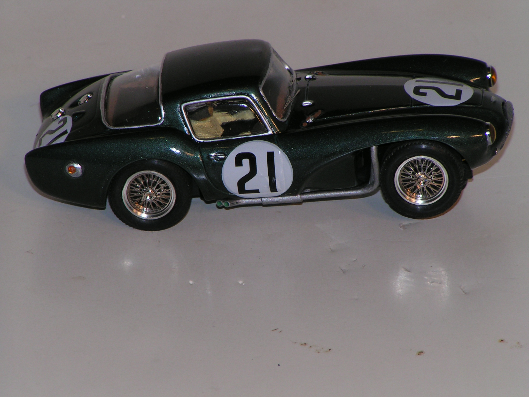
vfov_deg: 4.8
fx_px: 4753
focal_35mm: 311
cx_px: 264
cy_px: 198
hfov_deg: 6.4
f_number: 5.6
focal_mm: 47.6
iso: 50
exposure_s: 1/320
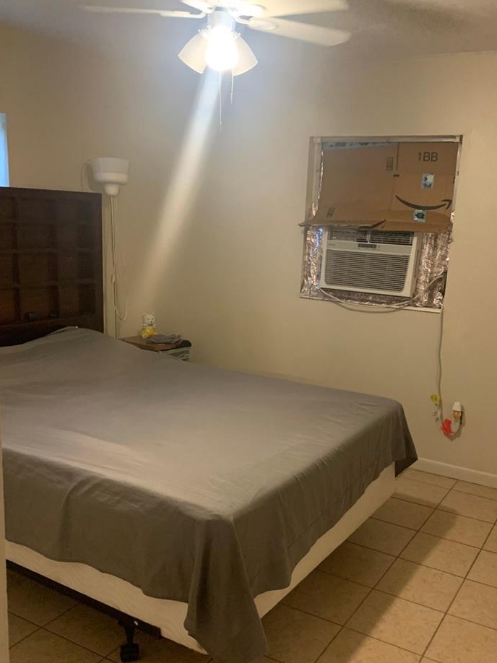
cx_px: 272
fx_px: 651
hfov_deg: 41.7
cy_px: 358
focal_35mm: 34
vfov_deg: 53.9
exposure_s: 1/40
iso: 320
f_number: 1.8
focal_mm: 4.25
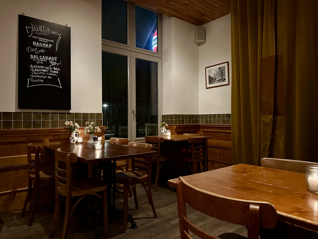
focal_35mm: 24
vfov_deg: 56.8
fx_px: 220
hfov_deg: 71.6
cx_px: 159
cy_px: 120
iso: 1250
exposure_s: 1/25
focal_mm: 6.86
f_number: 1.78
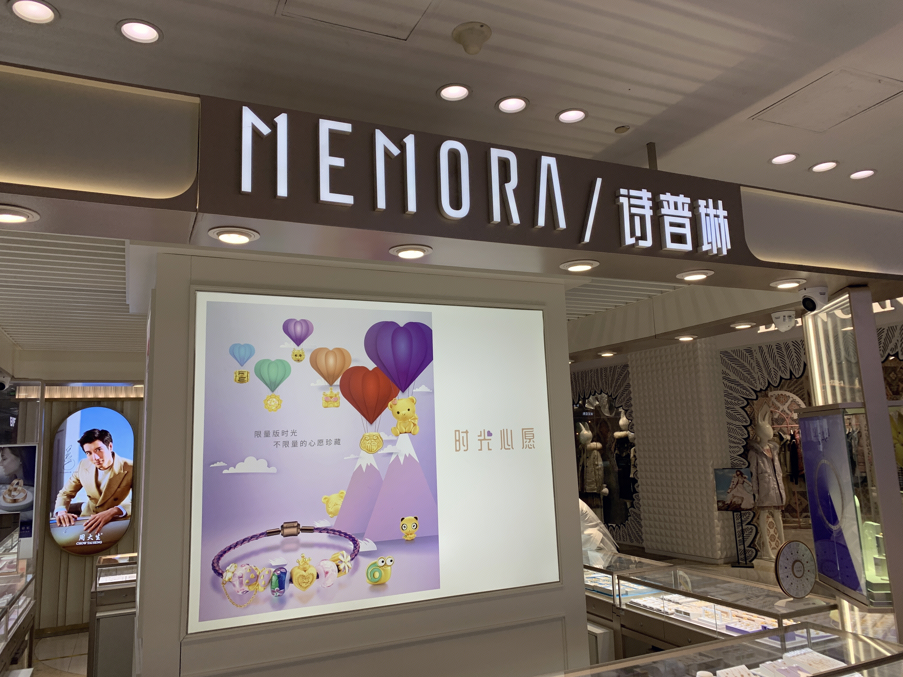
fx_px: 678
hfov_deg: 67.3
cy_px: 338
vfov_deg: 53.1
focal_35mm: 26
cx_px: 452
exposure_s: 1/343
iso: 25
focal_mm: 4.25
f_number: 1.8
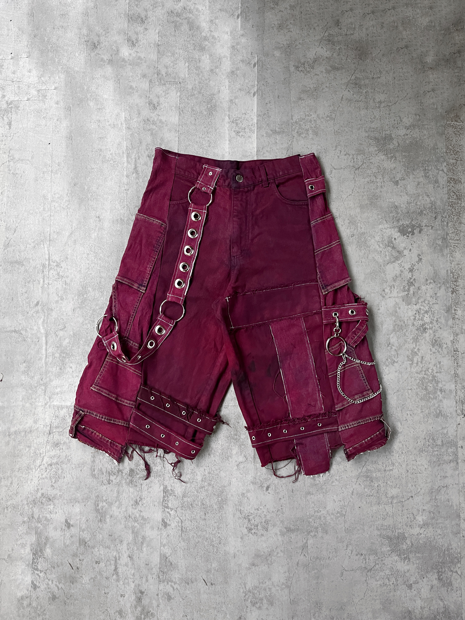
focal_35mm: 26
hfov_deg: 53.1
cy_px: 310
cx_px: 232
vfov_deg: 67.3
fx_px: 466
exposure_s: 1/60
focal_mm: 5.1
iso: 320
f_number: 1.6
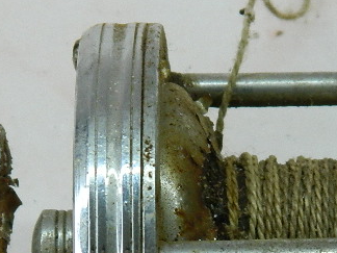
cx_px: 186
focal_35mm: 408
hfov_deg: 4.9
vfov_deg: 3.6
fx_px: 3972
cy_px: 369
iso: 140
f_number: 4.7
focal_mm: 23.2
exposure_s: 1/60
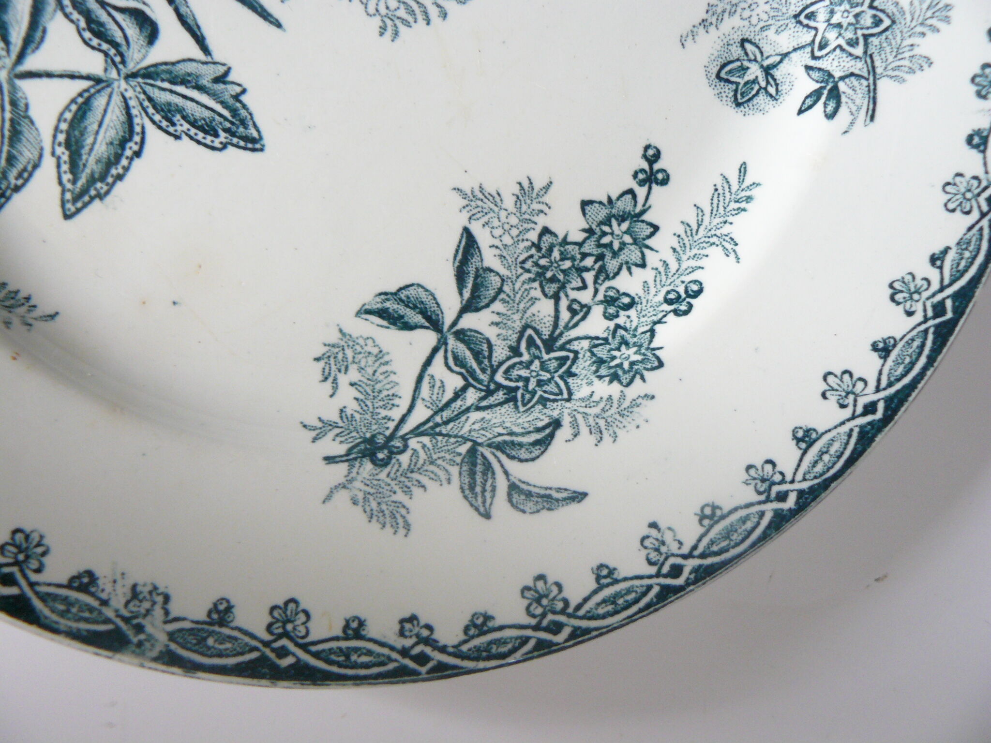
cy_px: 372
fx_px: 1031
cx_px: 496
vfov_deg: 39.7
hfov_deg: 51.4
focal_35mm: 36
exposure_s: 1/20
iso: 200
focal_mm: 6
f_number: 2.8
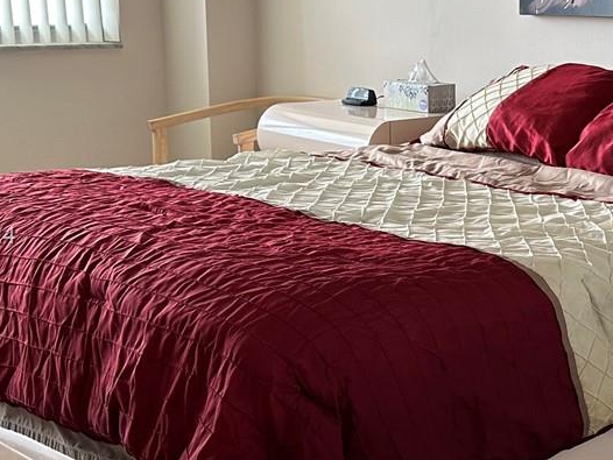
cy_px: 238
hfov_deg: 25.6
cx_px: 576
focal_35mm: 73
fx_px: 1293
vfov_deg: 20.2
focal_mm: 6.86
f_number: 1.78
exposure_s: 1/121
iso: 125
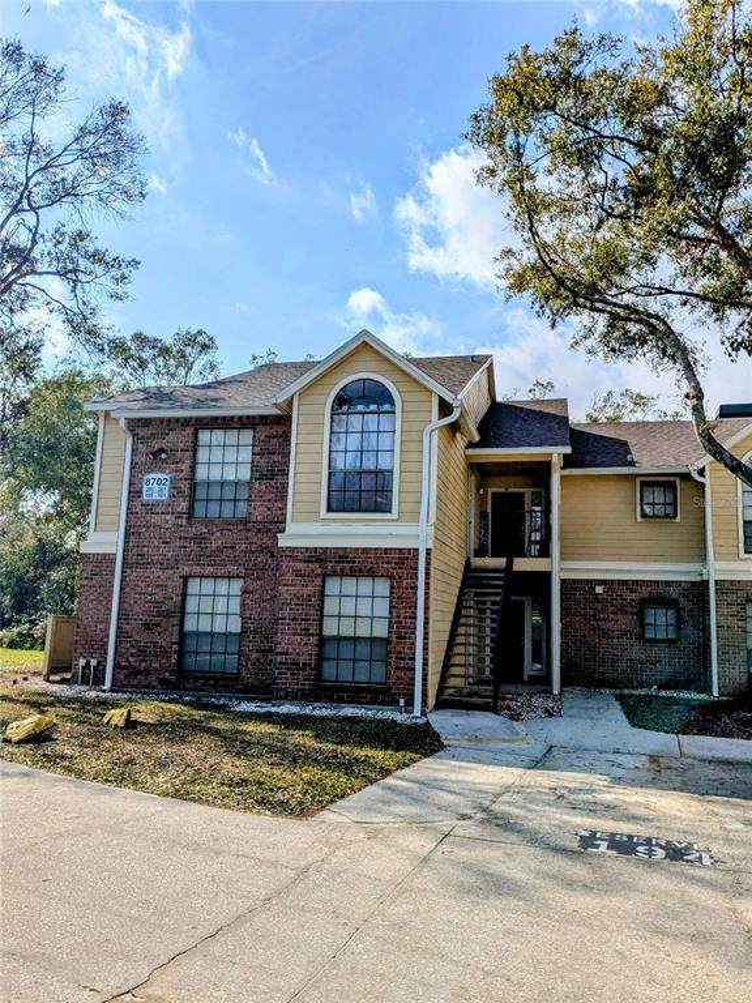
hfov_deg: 51.4
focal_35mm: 27
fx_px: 782
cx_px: 376
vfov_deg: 65.3
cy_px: 502
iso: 60
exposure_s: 1/7812
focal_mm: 4.38
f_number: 1.73
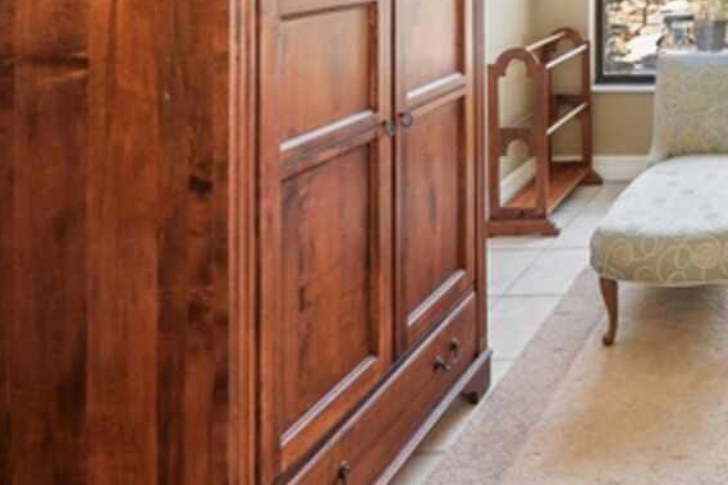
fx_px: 728
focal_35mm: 36
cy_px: -26
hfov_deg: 41.6
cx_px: 810
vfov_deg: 33.0
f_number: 8
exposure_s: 1/13
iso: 400
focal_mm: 16
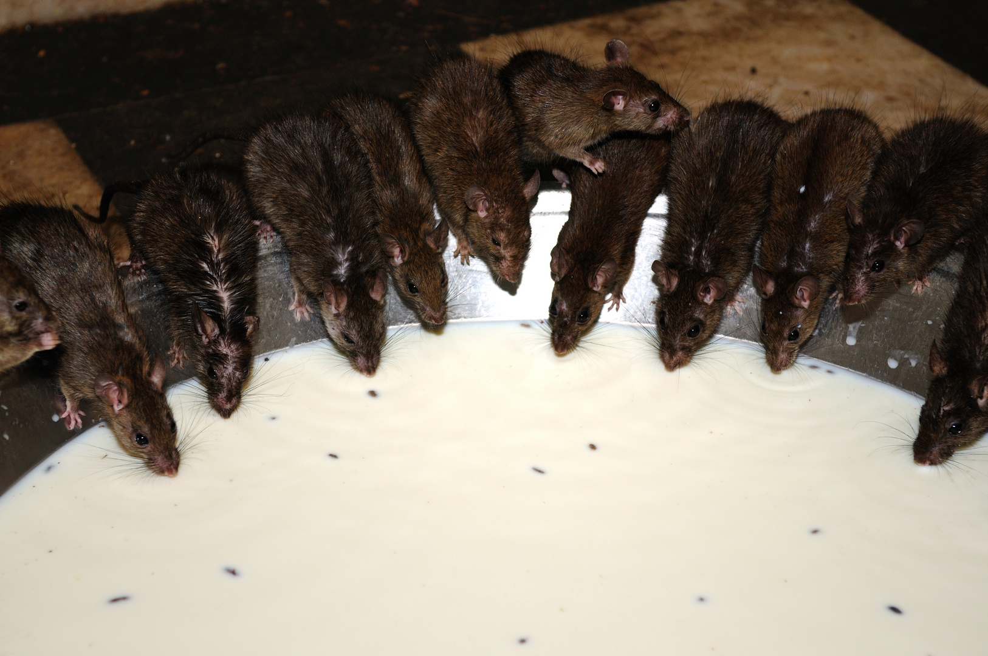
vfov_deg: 16.5
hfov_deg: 24.6
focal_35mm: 82
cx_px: 494
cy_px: 328
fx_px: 2261
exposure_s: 1/60
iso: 320
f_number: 5.6
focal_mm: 55
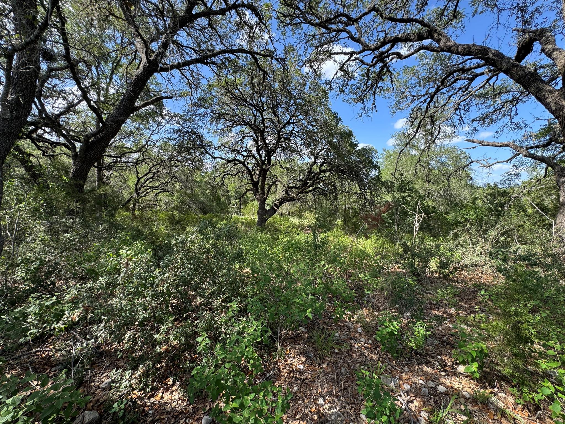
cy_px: 212
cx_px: 282
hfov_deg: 102.1
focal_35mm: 14
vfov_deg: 85.7
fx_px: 229
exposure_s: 1/290
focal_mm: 2.22
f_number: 2.2
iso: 40
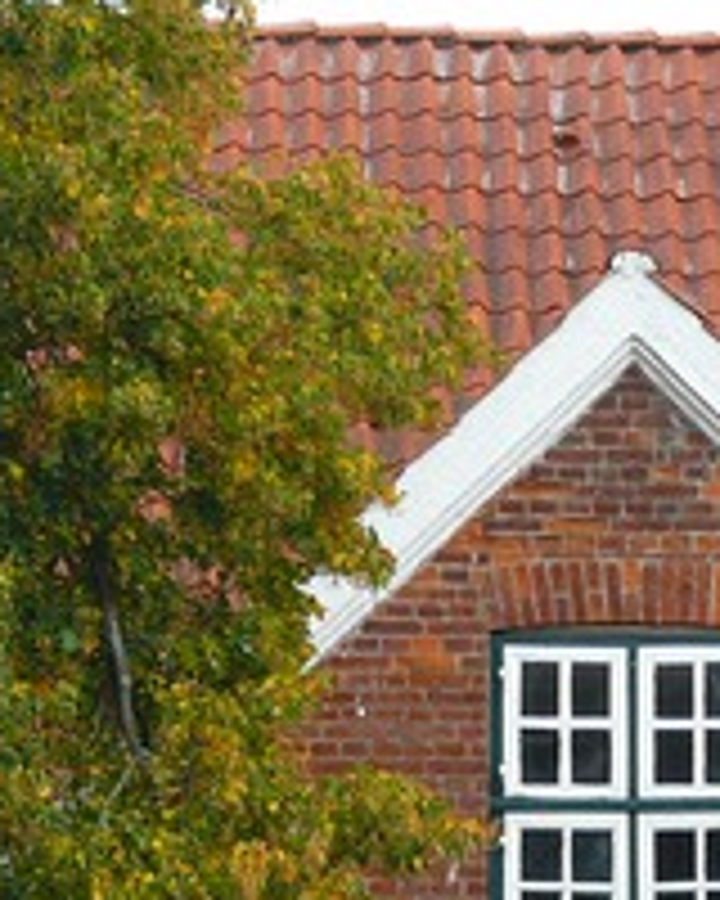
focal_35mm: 293
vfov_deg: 6.5
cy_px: 1256
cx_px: 729
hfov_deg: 5.3
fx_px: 7805
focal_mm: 17
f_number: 3.6
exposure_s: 1/100
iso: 100
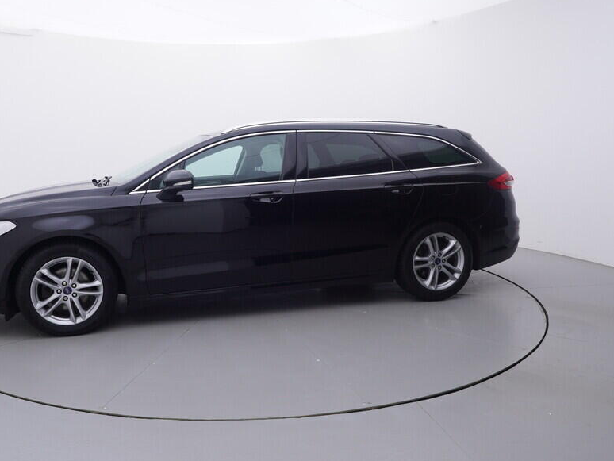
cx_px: 239
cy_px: 217
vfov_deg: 48.8
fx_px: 508
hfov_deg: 61.6
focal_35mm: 29
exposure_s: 1/80
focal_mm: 15
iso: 200
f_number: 5
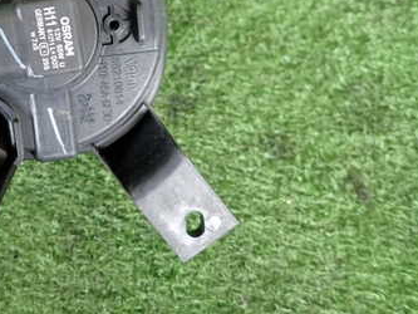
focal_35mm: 45
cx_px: 69
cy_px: 65
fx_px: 544
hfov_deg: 39.9
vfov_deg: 31.4
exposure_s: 1/40
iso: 200
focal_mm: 4.5
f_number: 2
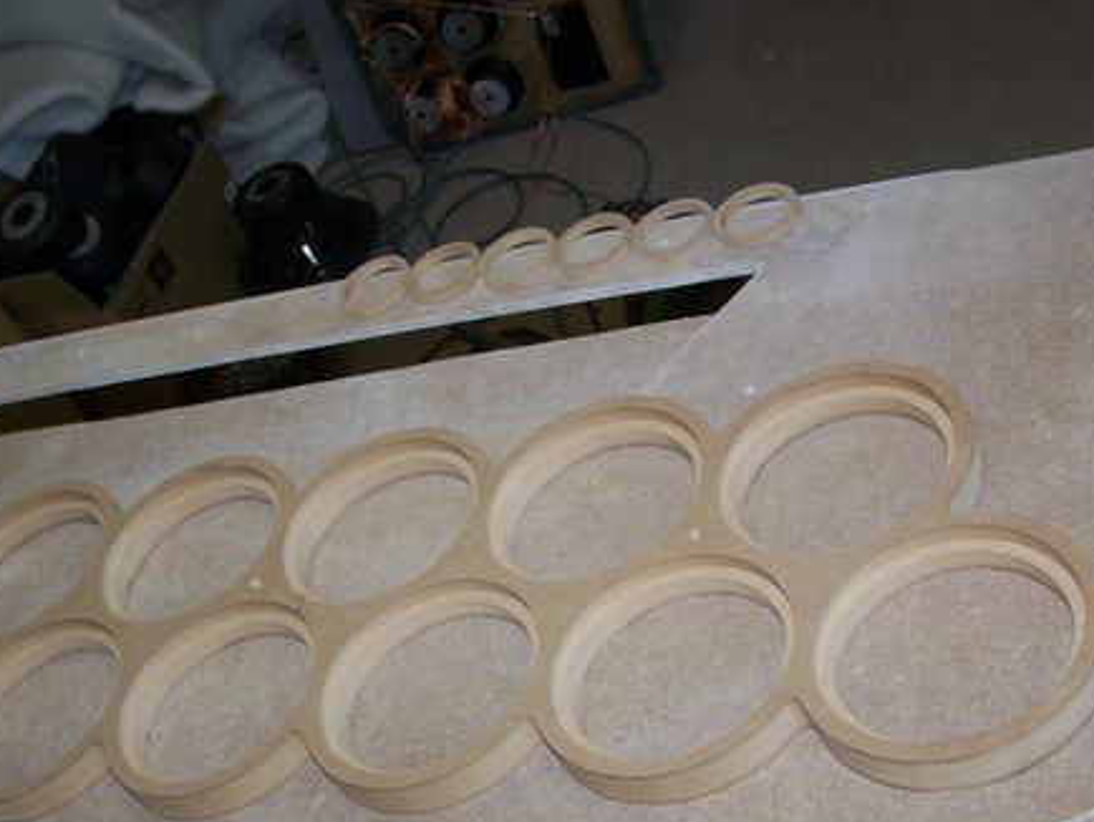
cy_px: 504
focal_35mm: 56
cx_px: 466
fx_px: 1771
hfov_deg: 34.3
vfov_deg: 26.1
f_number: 2.8
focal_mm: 6.3
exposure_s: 1/60
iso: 80
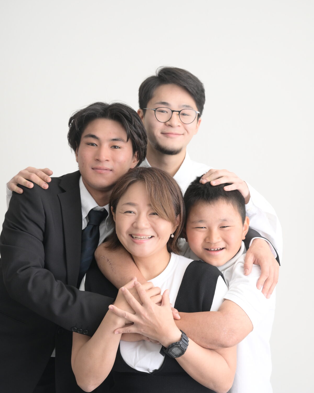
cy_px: 210
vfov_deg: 24.1
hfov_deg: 19.4
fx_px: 918
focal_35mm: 79
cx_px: 157
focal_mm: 70
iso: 640
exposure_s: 1/125
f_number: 7.1
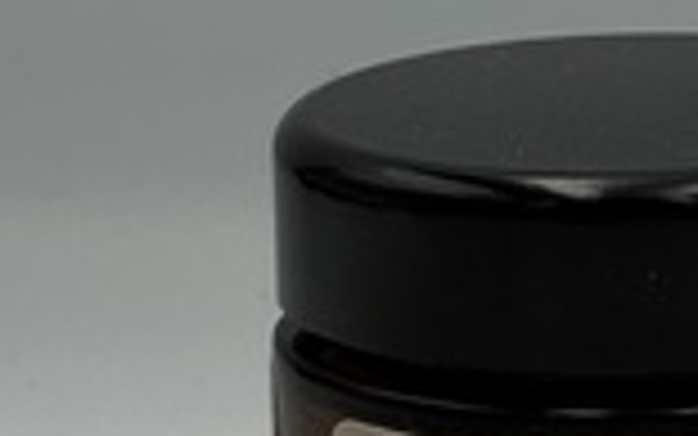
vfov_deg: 4.6
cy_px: -47
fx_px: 5423
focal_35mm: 285
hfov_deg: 7.3
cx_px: 693
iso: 64
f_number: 1.78
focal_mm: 6.76
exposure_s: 1/1366
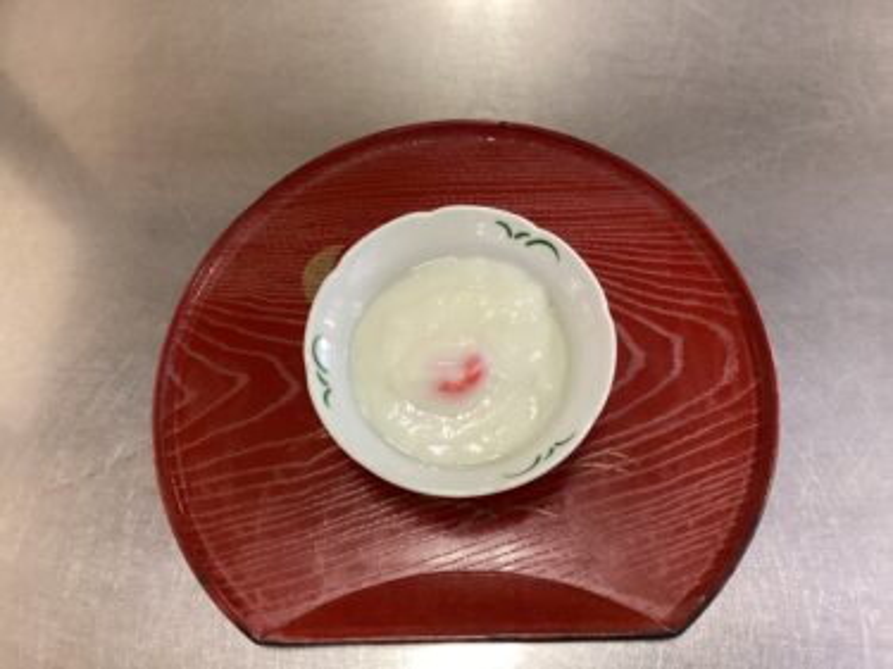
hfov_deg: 58.4
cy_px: 334
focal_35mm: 31
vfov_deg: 45.4
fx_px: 799
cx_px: 446
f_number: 2.4
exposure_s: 1/50
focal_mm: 3.3
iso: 320
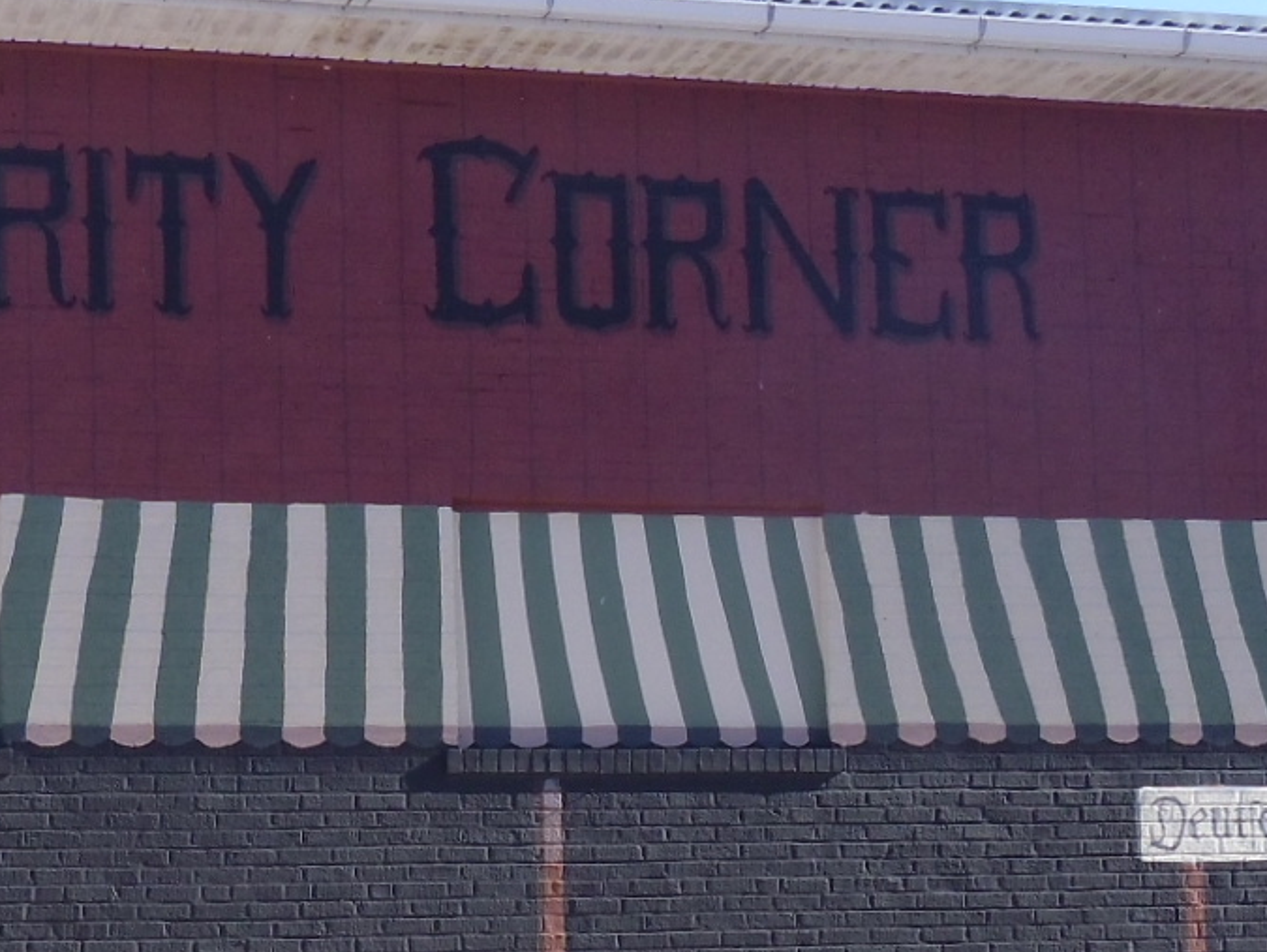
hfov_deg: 20.8
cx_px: 407
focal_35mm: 94
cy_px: 725
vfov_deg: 15.7
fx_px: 3442
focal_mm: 5.6
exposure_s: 1/362
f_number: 3.3
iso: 80
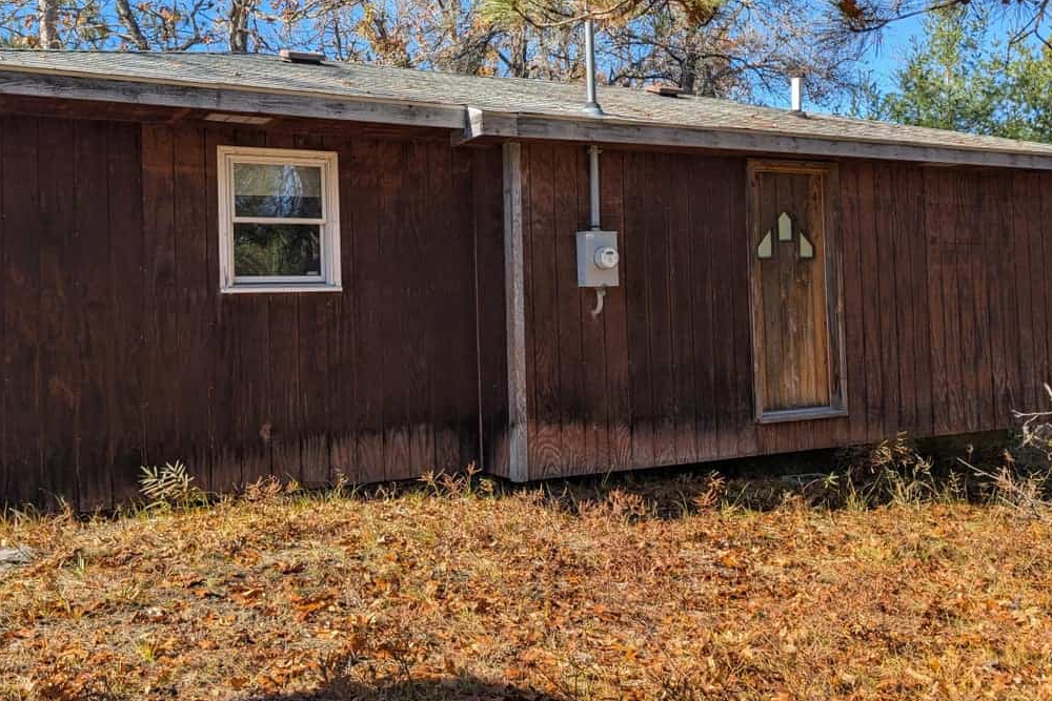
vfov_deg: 38.7
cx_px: 468
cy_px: 280
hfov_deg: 55.7
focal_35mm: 34
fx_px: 994
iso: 20
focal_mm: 6.9
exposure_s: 1/470
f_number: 1.68
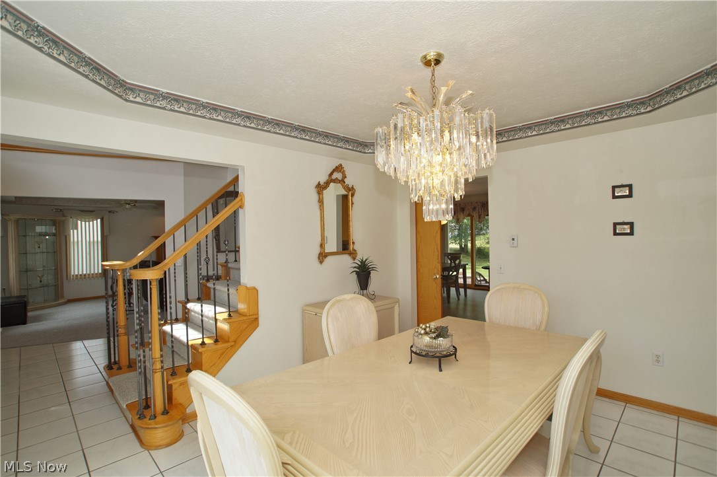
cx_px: 358
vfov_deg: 72.0
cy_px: 238
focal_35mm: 16
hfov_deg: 95.0
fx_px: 328
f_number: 4.5
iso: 100
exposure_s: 1/100
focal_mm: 11
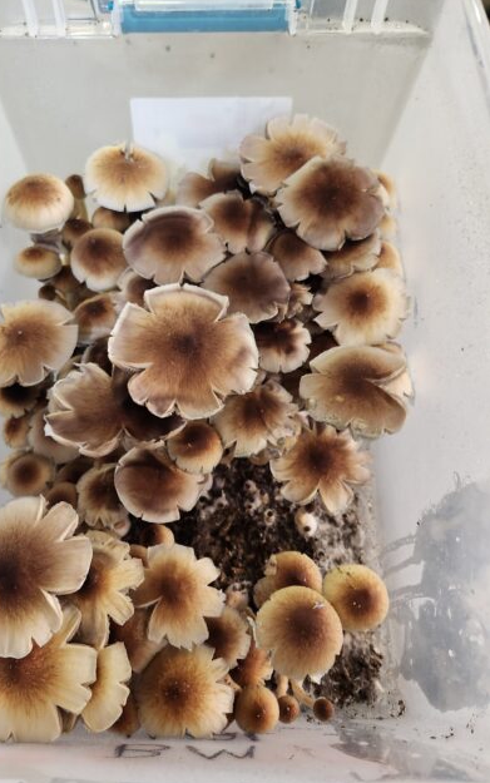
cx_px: 178
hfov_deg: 47.1
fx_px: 555
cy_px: 405
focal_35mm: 26
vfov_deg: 70.4
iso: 640
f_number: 1.8
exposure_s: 1/60
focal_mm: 5.4
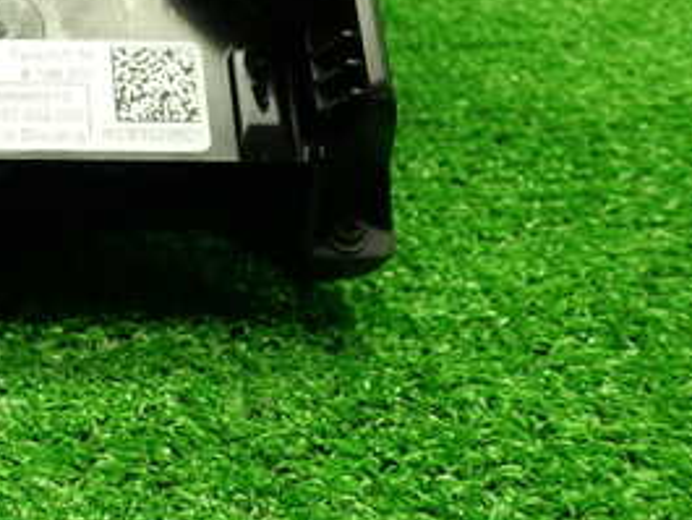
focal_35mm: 68
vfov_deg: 20.9
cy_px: 3
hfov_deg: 26.3
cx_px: -73
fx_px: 1360
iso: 200
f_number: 2.3
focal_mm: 5.4
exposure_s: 1/40
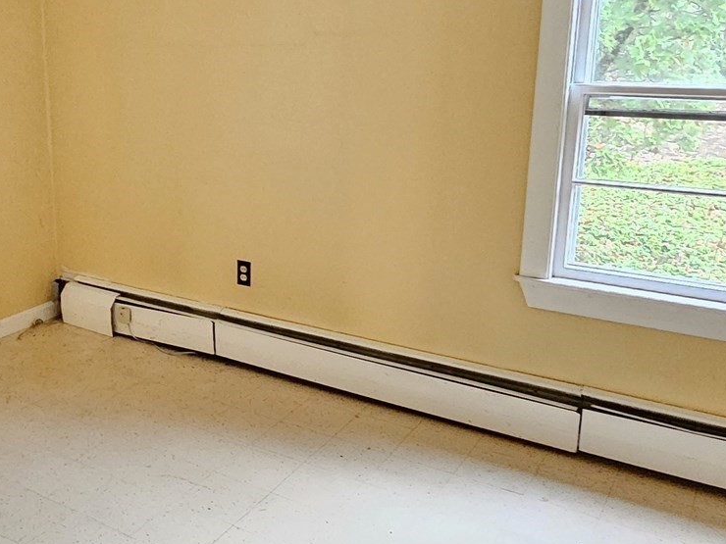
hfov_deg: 49.3
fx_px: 755
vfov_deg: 39.5
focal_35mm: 36
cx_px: 182
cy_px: 219
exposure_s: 1/24
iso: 1600
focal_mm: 2.2
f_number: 2.2
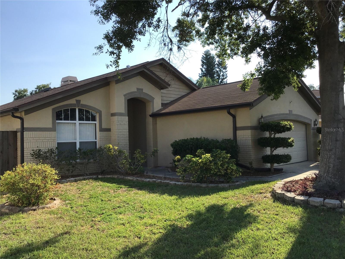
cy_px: 130
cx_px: 172
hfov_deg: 58.4
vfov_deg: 45.4
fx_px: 309
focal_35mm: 31
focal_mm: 3.3
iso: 25
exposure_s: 1/886
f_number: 2.4
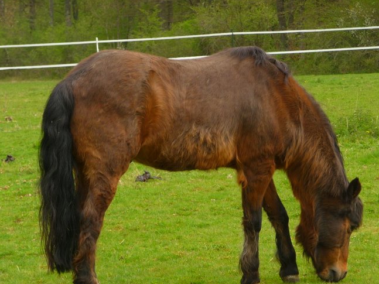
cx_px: 192
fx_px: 2408
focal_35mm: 220
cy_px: 172
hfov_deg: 9.0
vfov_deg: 6.8
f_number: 4.8
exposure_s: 1/200
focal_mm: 30.5
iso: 100
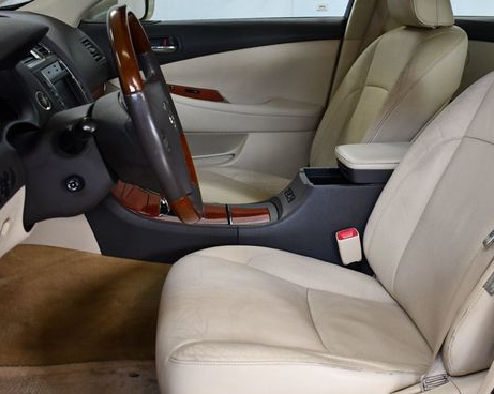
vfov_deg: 32.0
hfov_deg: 39.1
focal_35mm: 47
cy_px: 203
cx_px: 331
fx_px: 687
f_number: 3.5
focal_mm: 18
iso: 800
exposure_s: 1/200
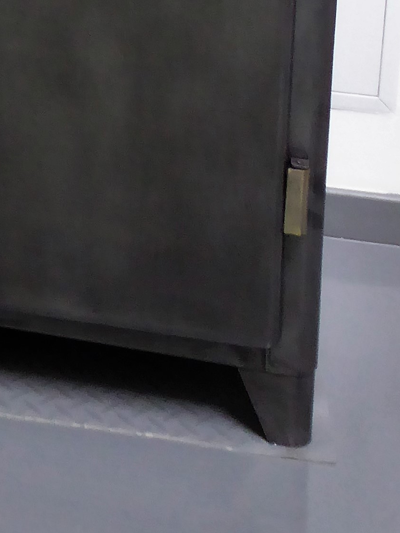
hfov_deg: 13.4
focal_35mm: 104
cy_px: -359
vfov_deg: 16.5
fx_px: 1601
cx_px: -202
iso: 400
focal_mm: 5
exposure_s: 1/50
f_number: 3.5
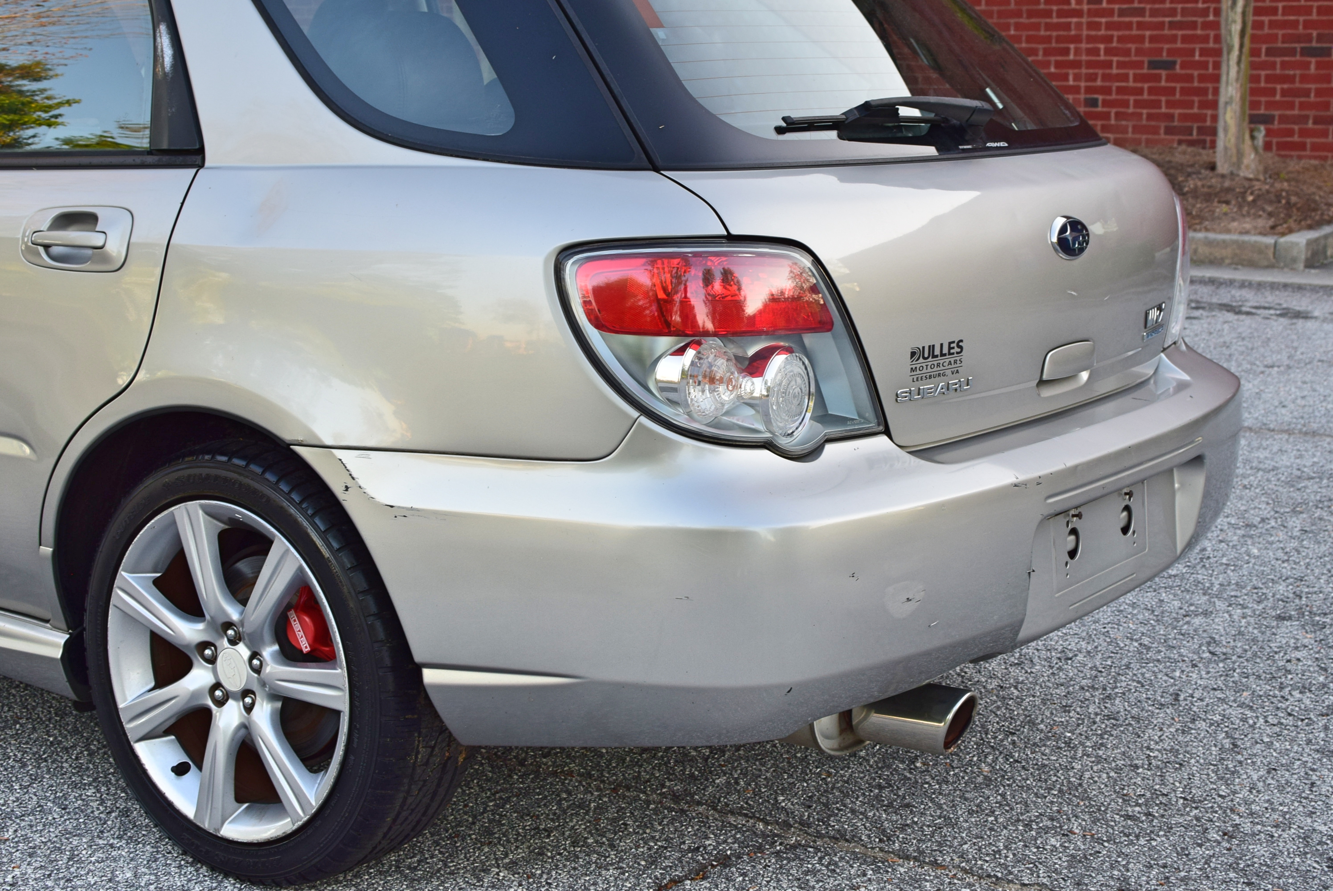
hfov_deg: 37.8
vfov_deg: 25.8
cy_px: 446
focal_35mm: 52
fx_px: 1945
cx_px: 666
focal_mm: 35
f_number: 8
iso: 400
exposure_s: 1/60
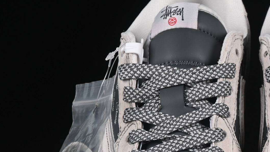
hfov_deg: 10.3
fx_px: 1489
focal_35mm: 208
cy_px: 189
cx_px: 258
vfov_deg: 5.8
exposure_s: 1/80
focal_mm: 50
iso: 160
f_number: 8
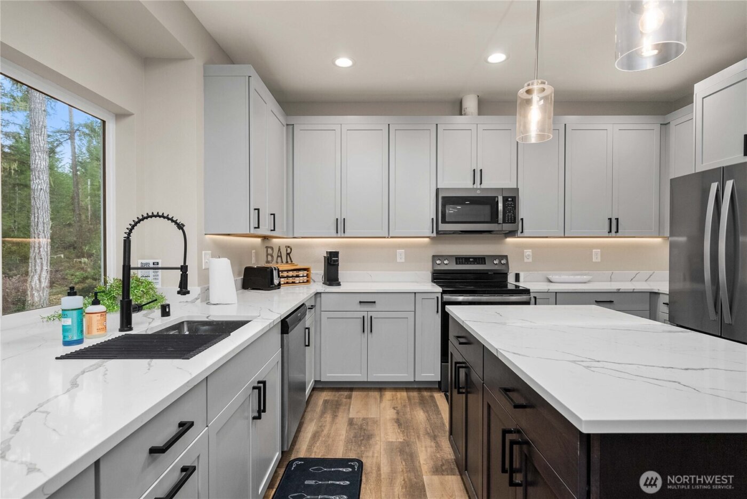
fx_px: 353
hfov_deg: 93.2
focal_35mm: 17
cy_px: 250
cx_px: 374
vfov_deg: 70.5
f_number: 7.1
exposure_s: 1/60
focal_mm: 17
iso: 160
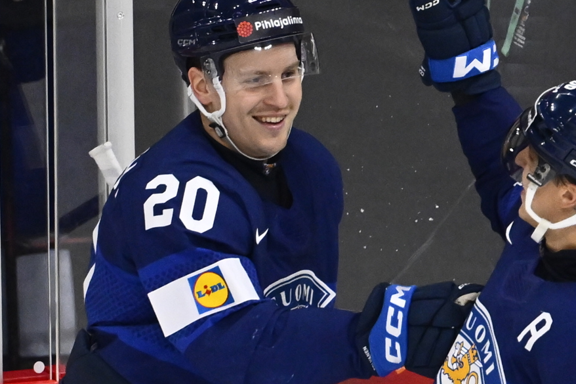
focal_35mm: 860
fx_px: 13757
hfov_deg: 2.4
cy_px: 218
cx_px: 434
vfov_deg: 1.6
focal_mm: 370
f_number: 4
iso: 2500
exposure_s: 1/1250
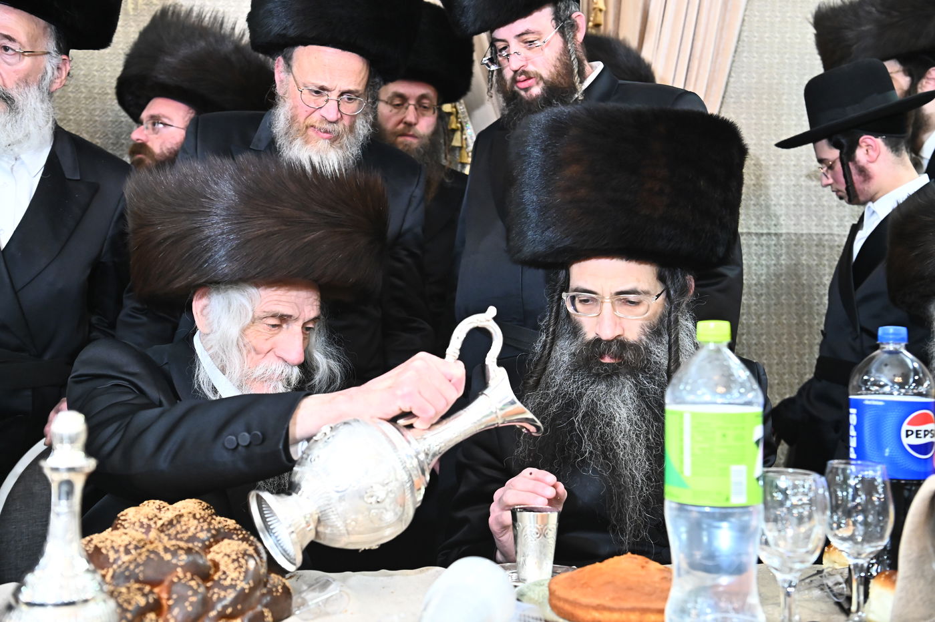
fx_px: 1168
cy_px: 311
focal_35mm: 45
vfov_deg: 29.8
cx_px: 468
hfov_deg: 43.6
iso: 5000
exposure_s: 1/250
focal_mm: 45
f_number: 4.5
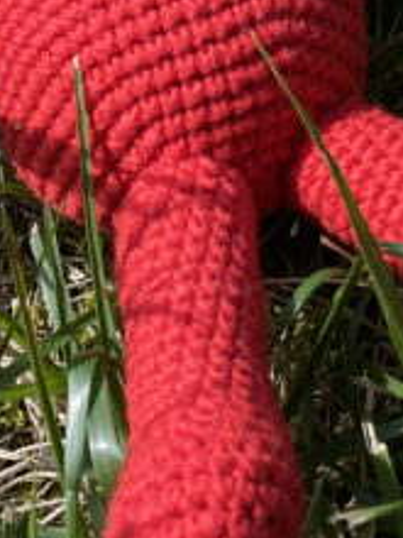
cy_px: -457
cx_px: 486
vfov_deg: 14.2
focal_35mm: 121
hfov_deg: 12.0
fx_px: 1878
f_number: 1.8
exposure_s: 1/647
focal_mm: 4.25
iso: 32
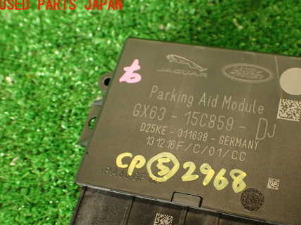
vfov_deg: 33.9
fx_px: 365
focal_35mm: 42
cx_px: 206
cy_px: 154
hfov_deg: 44.1
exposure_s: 1/40
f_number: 2.3
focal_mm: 5.4
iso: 200
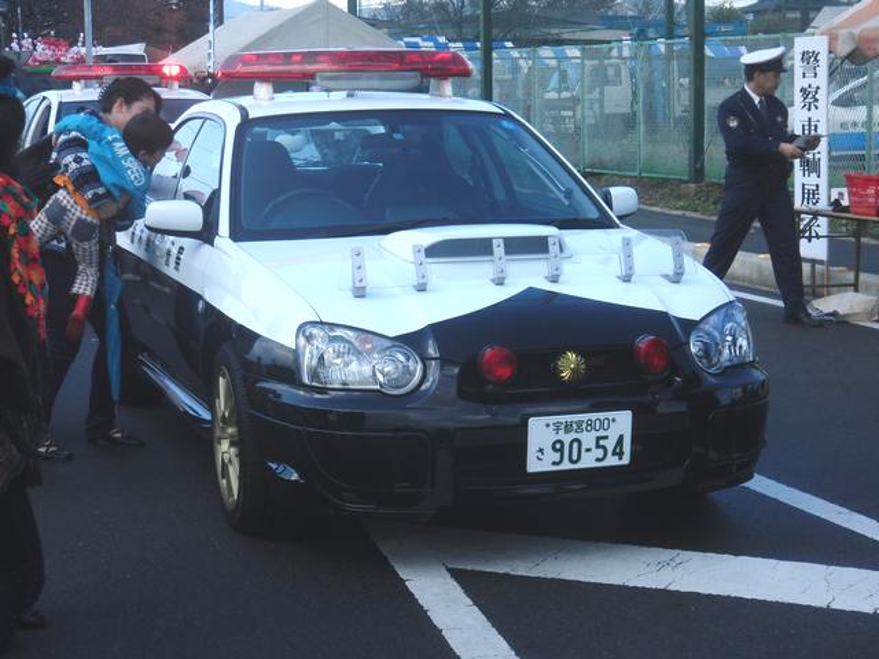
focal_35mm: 72
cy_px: 330
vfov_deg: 20.4
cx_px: 440
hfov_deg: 27.0
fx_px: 1828
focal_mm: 12.65
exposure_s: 1/250
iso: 100
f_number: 4.7
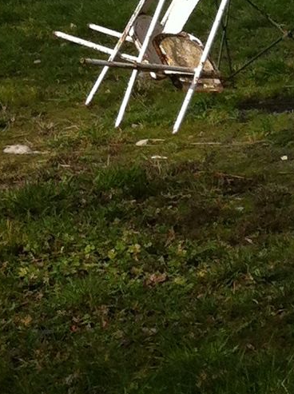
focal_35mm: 184
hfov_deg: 7.6
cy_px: -176
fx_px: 2090
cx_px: 648
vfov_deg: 10.4
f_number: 2.8
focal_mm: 3.85
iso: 80
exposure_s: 1/1077
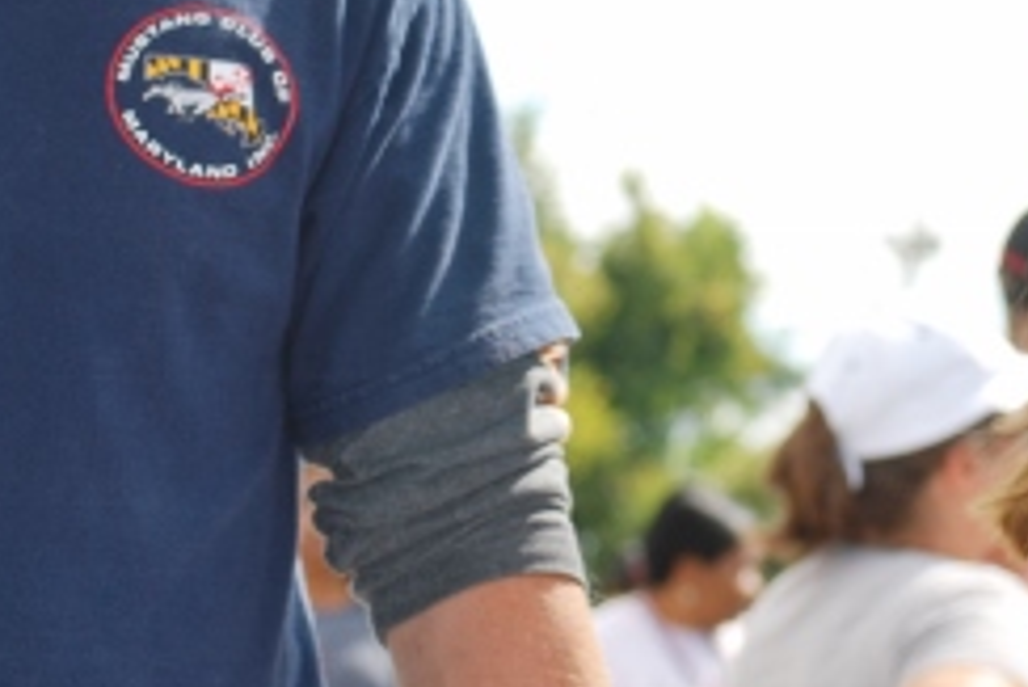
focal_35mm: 216
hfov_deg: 9.5
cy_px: 0
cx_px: 754
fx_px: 6180
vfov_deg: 6.3
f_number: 5.6
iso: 100
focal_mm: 55
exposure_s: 1/200
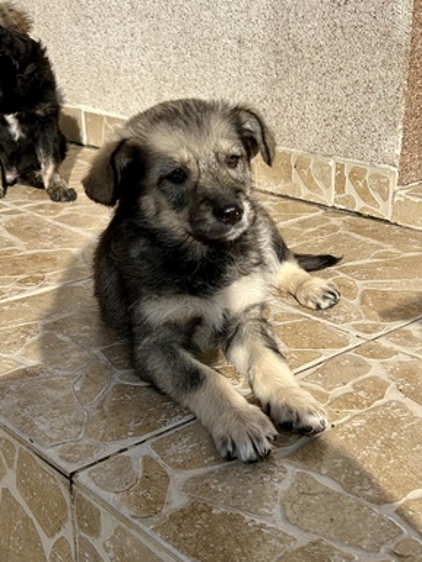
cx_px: 204
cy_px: 288
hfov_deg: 51.4
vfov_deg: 65.3
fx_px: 439
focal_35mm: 27
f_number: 1.5
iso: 50
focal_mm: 5.7
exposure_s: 1/5076
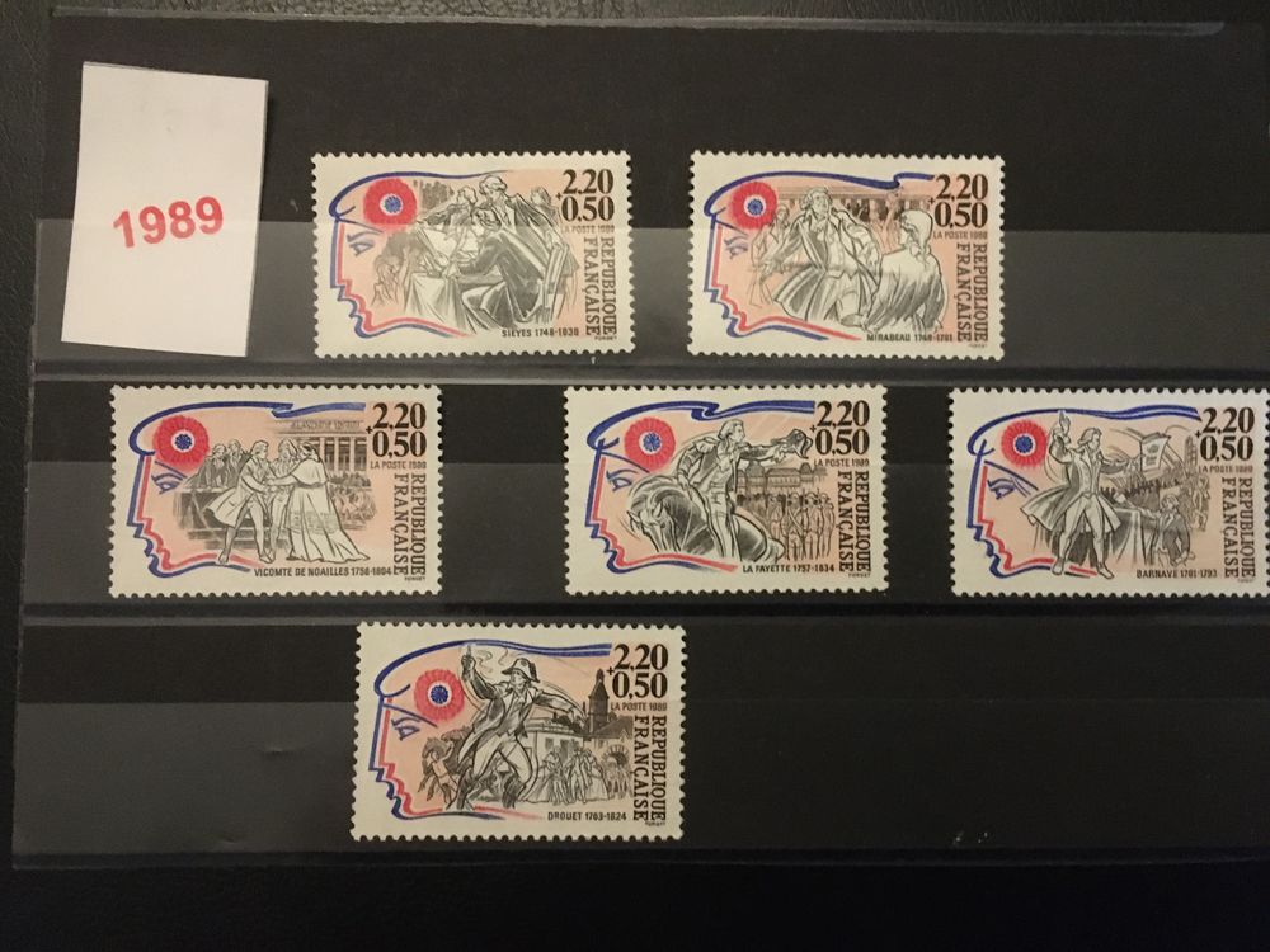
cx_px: 635
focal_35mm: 29
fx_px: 1064
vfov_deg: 48.2
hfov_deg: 61.7
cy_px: 476
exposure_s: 1/17
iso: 320
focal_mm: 4.15
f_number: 2.2
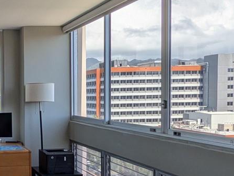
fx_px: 338
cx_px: -37
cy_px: 111
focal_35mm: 50
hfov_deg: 32.5
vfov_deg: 29.0
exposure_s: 1/609
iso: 41
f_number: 2.2
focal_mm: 1.83
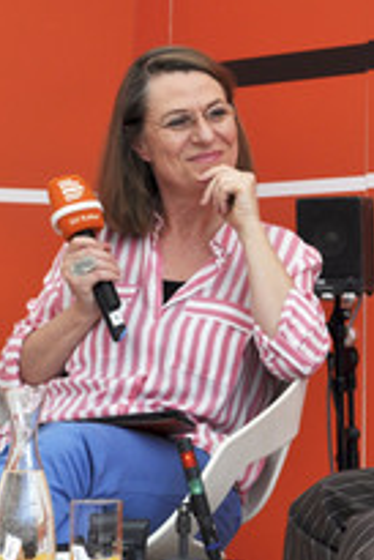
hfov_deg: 8.0
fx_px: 2660
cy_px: 183
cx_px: 459
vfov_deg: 12.0
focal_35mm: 171
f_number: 8
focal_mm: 52
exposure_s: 1/250
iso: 200
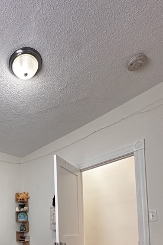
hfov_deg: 43.3
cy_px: 221
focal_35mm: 27
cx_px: 13
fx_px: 183
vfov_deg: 57.6
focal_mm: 2.22
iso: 250
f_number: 2.2
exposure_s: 1/120
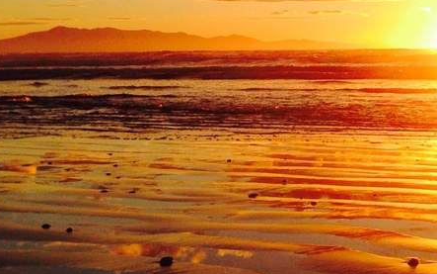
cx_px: 462
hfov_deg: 19.8
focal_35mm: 101
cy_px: -104
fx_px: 1203
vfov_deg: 12.5
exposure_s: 1/1153
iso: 50
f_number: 2.4
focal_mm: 4.12
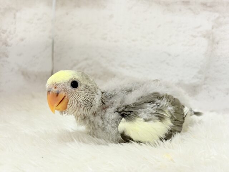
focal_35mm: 52
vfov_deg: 28.0
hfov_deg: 36.8
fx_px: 344
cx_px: 114
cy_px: 86
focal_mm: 5.96
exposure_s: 1/50
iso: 50
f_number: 1.6
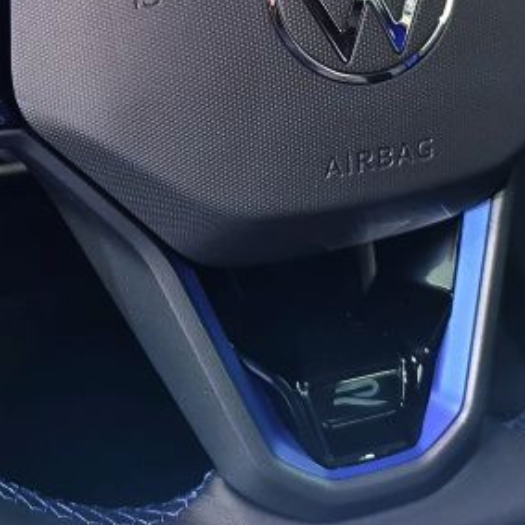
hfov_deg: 21.3
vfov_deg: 20.2
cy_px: -109
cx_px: 85
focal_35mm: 80
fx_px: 1373
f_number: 1.8
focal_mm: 7
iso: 500
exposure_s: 1/50
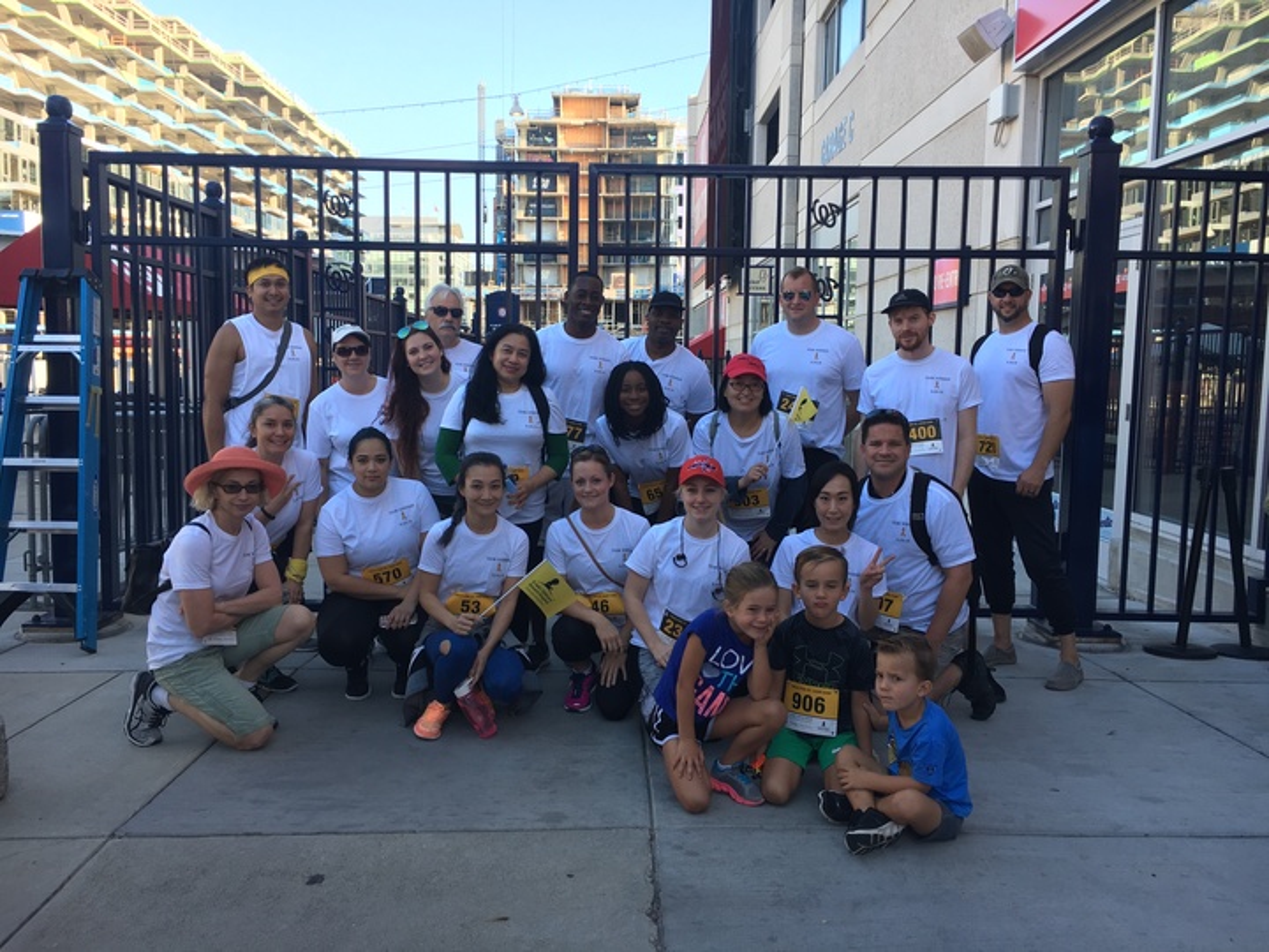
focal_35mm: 29
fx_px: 1063
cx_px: 634
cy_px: 476
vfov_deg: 48.2
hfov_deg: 61.7
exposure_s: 1/185
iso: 25
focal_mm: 4.15
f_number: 2.2
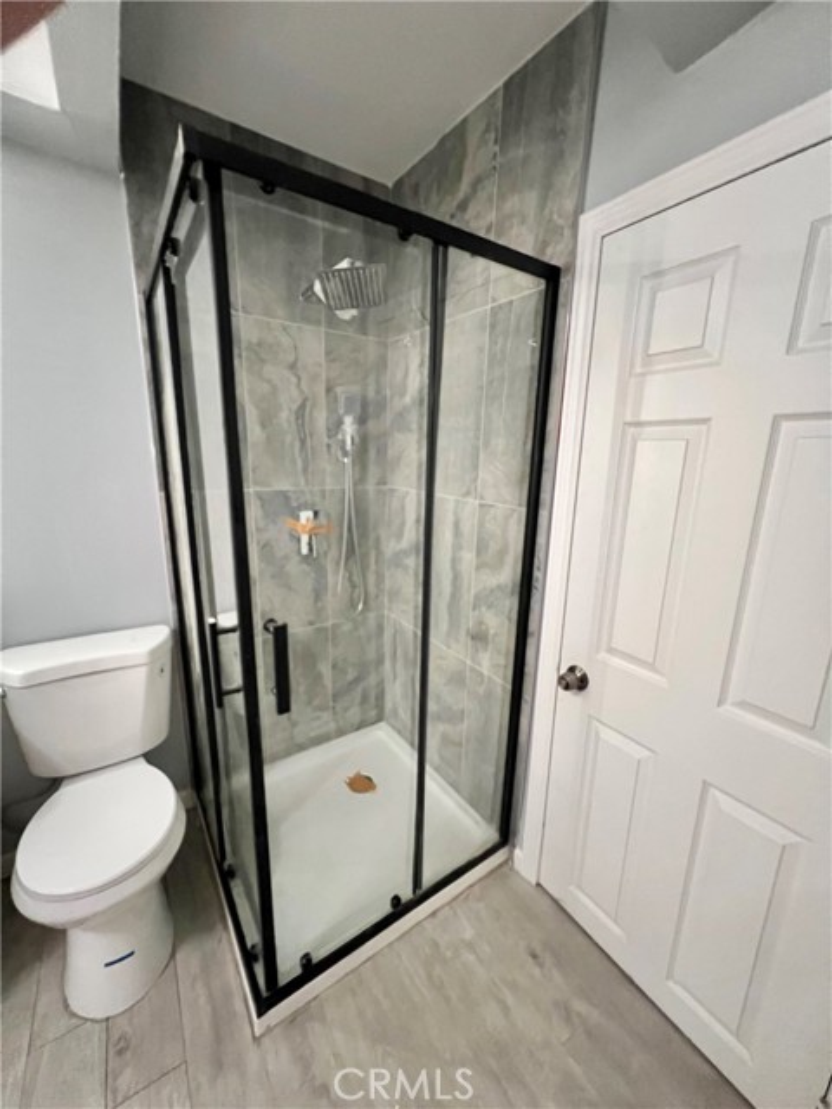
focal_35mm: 13
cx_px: 416
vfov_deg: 106.2
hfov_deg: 89.9
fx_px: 417
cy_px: 554
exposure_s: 1/43
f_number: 1.8
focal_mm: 1.57
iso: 1000
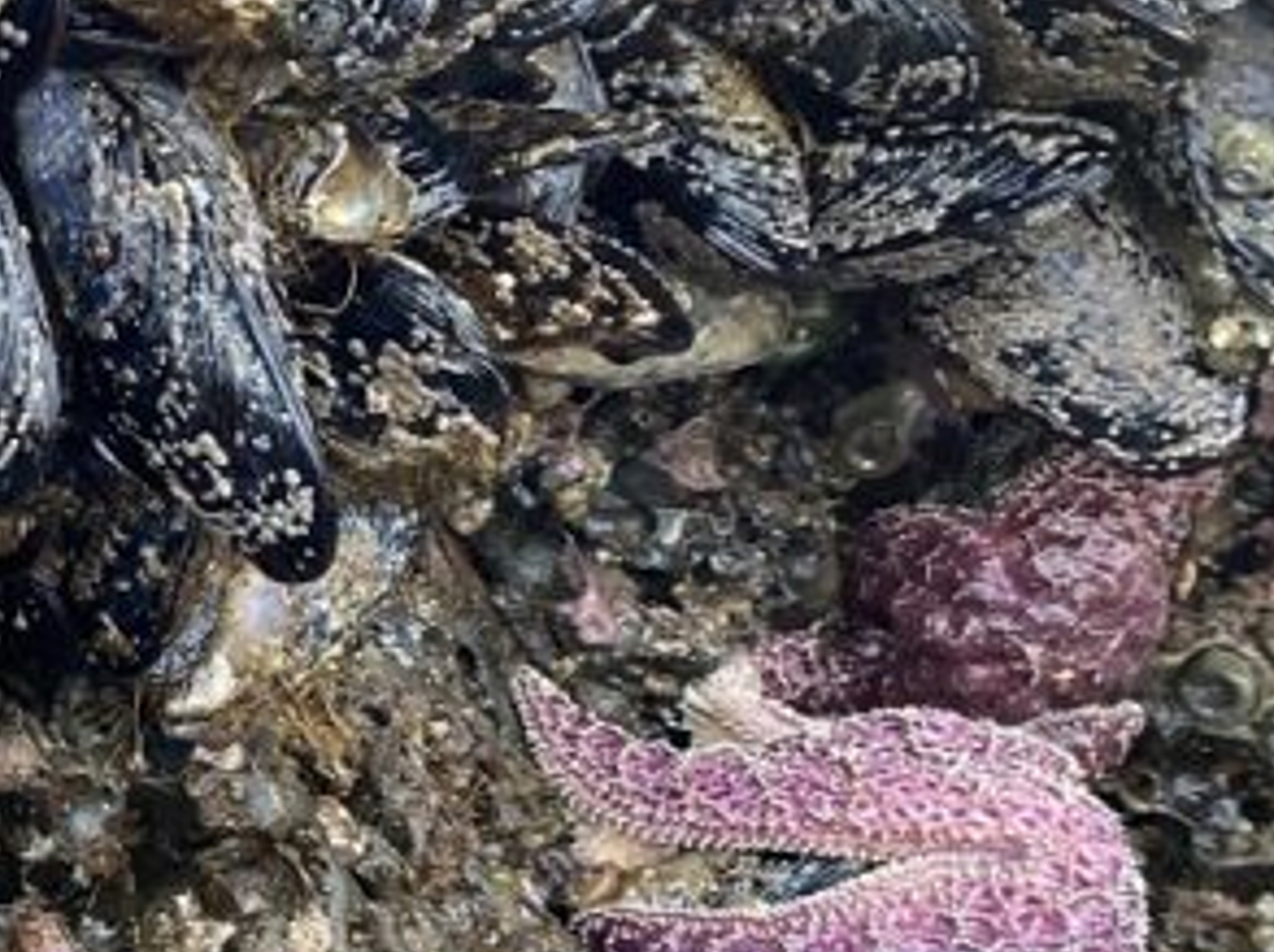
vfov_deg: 16.2
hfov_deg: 18.7
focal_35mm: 91
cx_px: -700
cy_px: 391
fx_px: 3345
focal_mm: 4.25
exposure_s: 1/121
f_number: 1.8
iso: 100
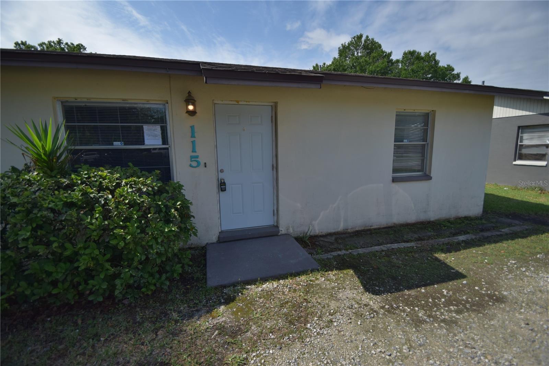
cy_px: 183
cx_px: 274
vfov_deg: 77.3
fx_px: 229
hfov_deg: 100.4
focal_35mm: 15
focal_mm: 10
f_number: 3.5
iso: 200
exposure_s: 1/2500
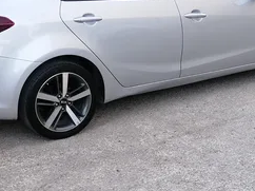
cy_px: 82
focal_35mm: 82
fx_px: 603
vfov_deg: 18.0
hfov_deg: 23.8
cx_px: 168
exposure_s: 1/100
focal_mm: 5.3
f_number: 1.8
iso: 80
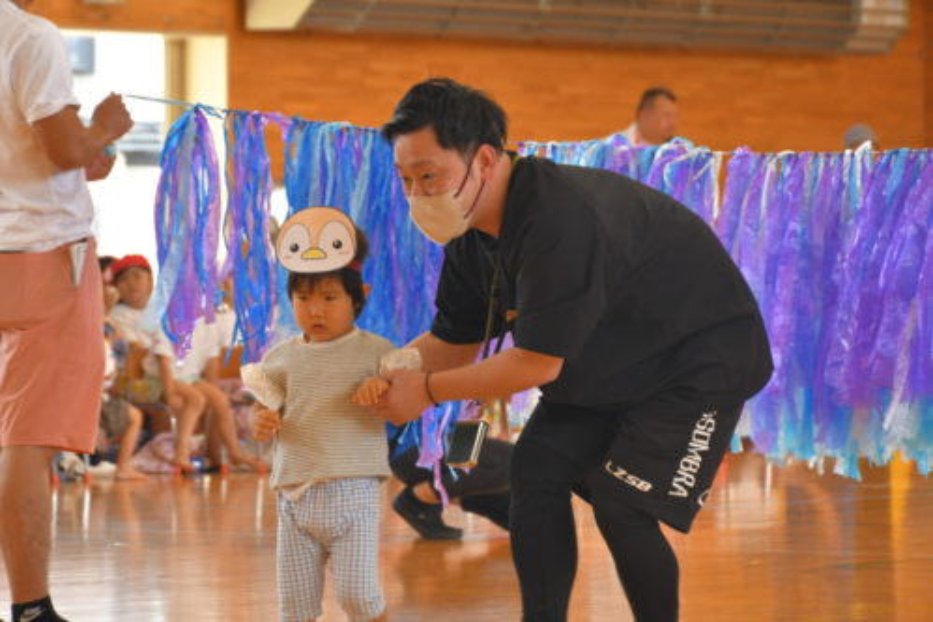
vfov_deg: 5.9
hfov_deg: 8.9
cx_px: 466
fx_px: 6014
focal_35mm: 232
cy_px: 311
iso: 800
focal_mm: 116
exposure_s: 1/100
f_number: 5.6
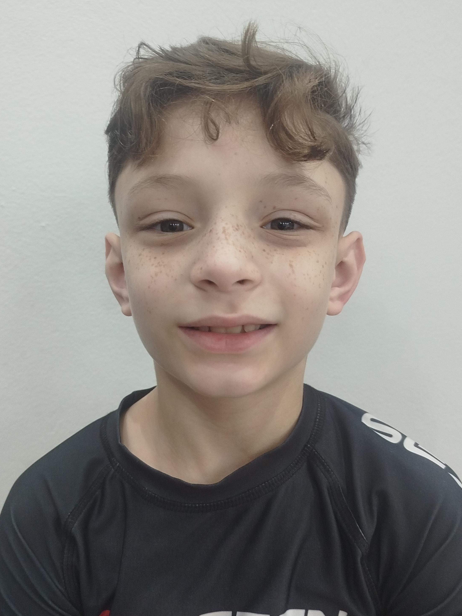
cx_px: 238
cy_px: 334
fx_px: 587
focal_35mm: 33
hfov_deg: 42.9
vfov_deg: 55.3
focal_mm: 5.31
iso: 400
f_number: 1.7
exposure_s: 1/30
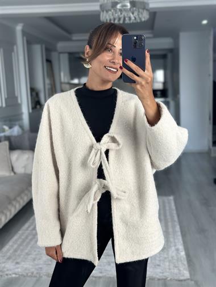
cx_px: 108
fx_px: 399
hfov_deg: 30.3
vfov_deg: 39.6
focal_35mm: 48
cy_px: 144
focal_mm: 6.86
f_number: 1.78
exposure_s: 1/77
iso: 125
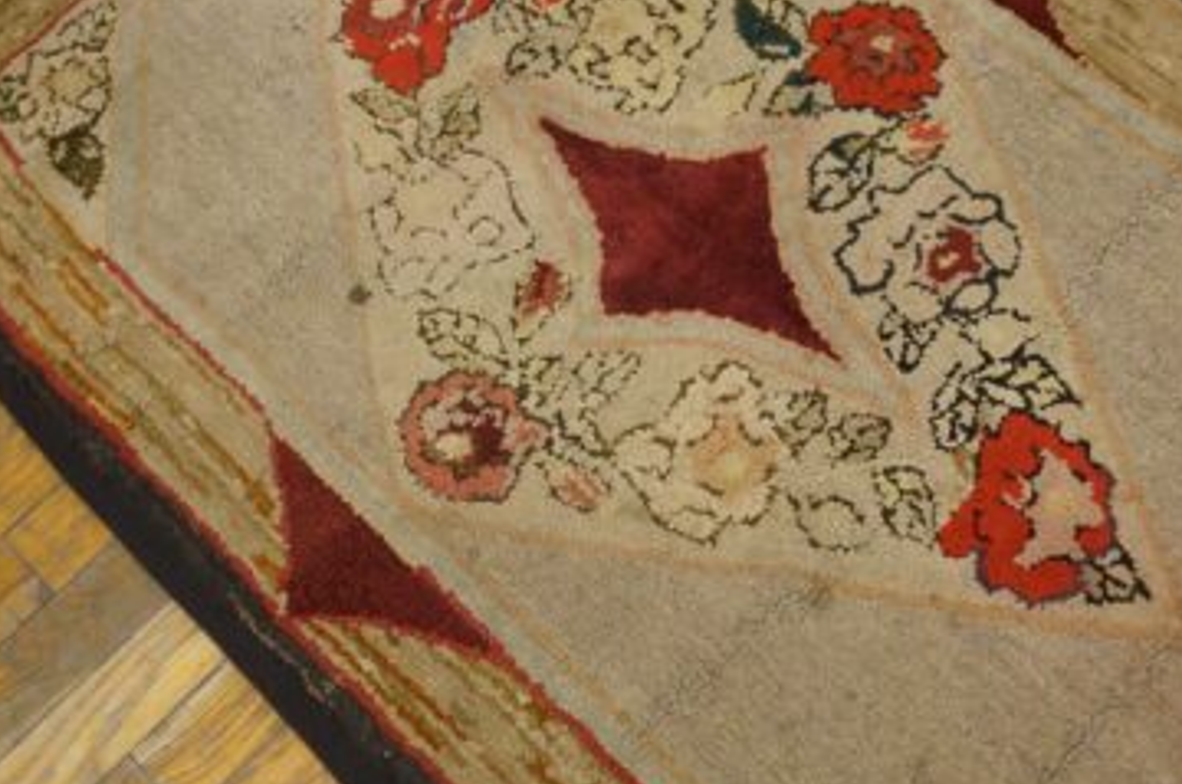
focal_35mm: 45
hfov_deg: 43.4
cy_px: 372
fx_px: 1475
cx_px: 712
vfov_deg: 29.8
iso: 2000
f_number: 4
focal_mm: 18
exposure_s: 1/160
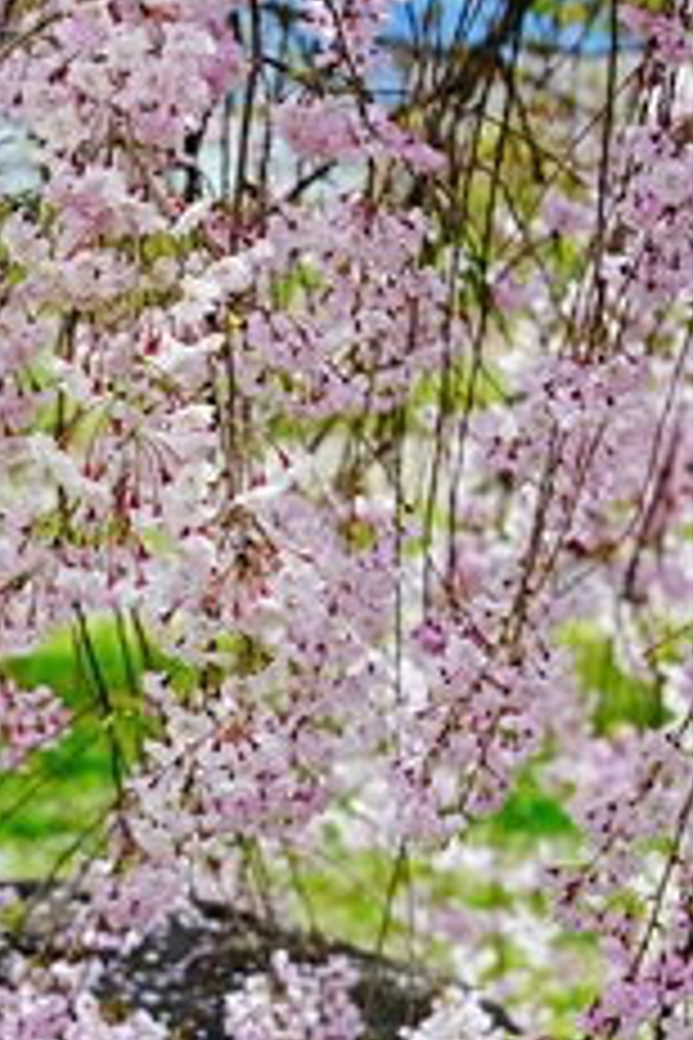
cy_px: 608
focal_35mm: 135
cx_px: 97
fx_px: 3898
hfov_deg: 10.1
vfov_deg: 15.2
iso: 100
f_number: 8
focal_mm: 78
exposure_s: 1/320
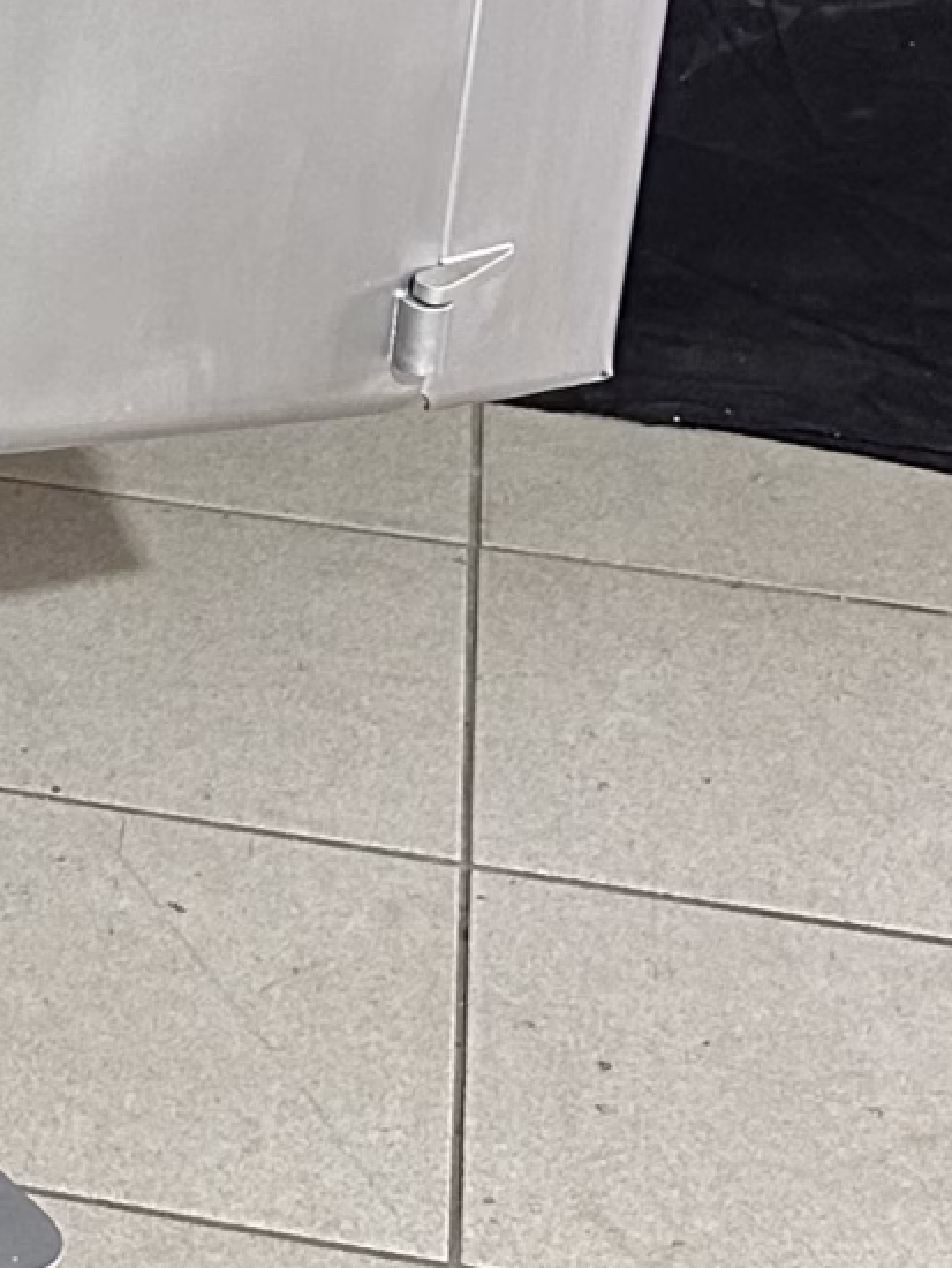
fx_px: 4434
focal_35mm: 121
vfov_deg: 15.8
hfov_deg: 11.3
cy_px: -143
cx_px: -800
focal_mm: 5.7
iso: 200
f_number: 1.5
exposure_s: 1/50
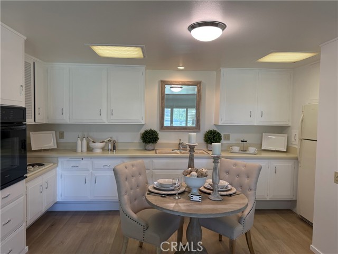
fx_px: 234
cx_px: 169
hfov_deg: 71.6
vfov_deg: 56.8
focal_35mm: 24
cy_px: 127
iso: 125
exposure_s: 1/147
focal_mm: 6.76
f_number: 1.78
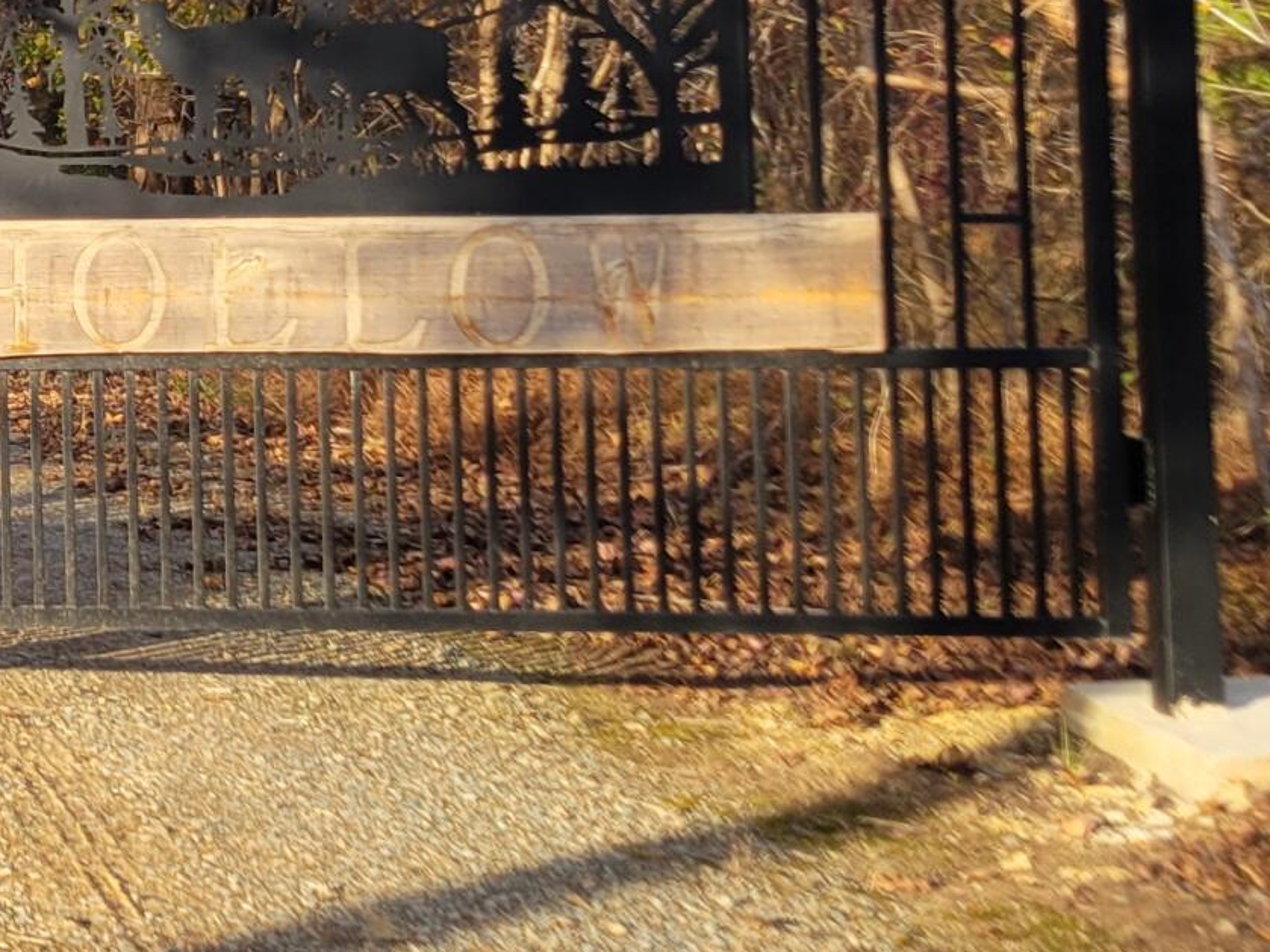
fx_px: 3412
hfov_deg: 19.3
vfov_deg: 15.4
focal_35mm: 93
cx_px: -434
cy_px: -121
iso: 40
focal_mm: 5.4
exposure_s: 1/609
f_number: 1.8
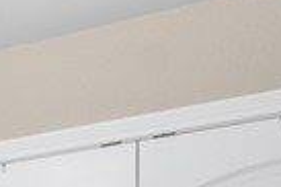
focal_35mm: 119
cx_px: -498
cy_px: 454
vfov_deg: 10.0
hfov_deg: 11.8
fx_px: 928
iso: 400
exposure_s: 2
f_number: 11
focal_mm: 10
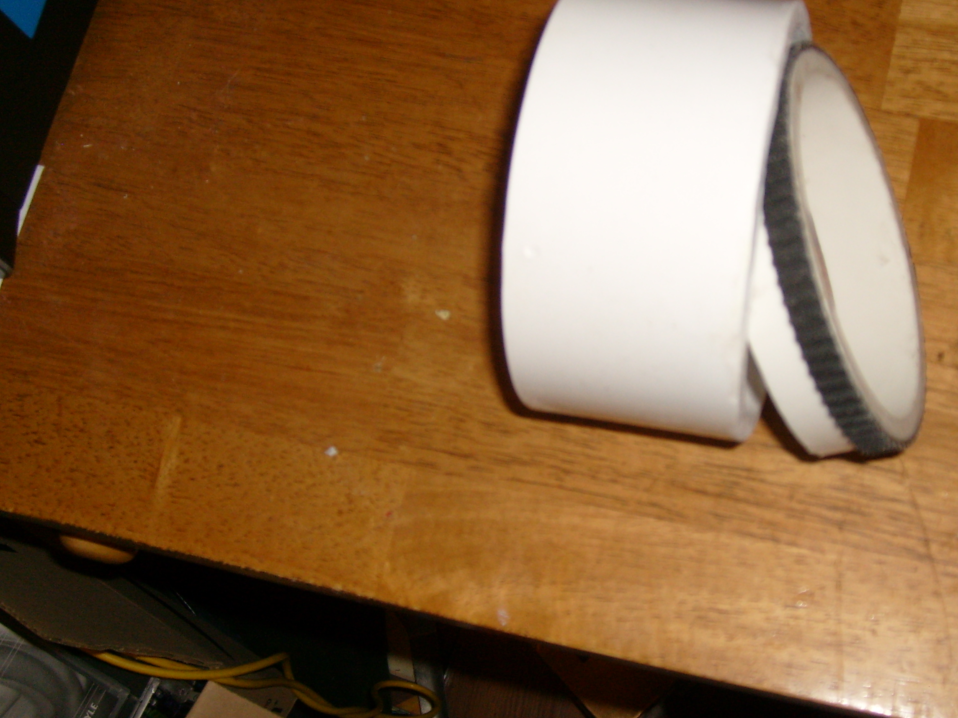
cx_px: 641
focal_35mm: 47
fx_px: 1301
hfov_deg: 39.9
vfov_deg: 30.9
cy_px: 381
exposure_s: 1/45
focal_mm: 5.8
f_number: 2.8
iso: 100
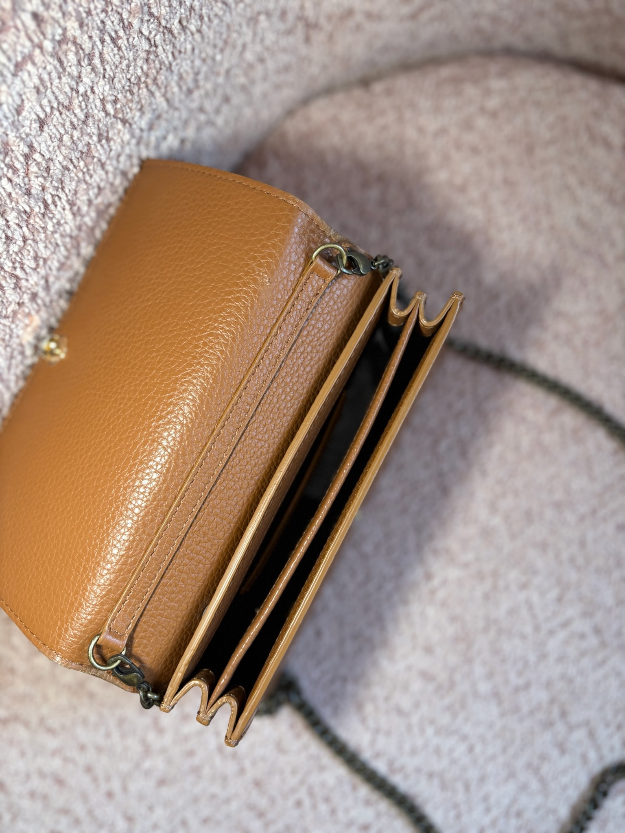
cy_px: 416
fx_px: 626
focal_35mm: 26
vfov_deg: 67.3
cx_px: 312
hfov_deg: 53.1
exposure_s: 1/60
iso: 160
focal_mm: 5.96
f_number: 1.6
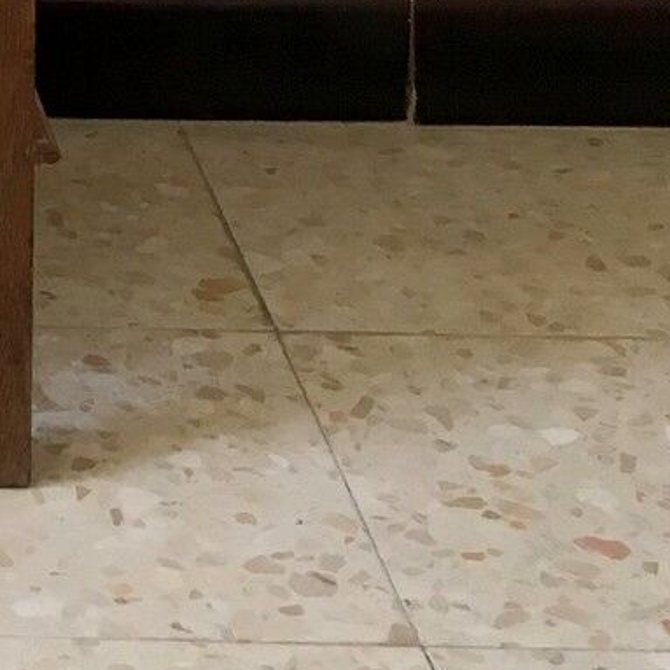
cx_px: -535
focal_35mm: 134
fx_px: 2934
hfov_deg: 12.0
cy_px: -721
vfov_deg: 11.6
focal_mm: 4.15
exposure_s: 1/33
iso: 25
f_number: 2.2
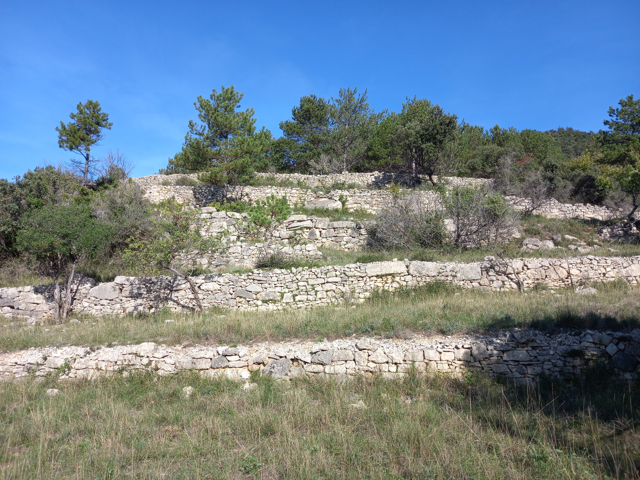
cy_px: 240
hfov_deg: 69.4
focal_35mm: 25
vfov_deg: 54.9
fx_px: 462
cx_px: 320
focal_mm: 4.6
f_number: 2
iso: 25
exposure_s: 1/541
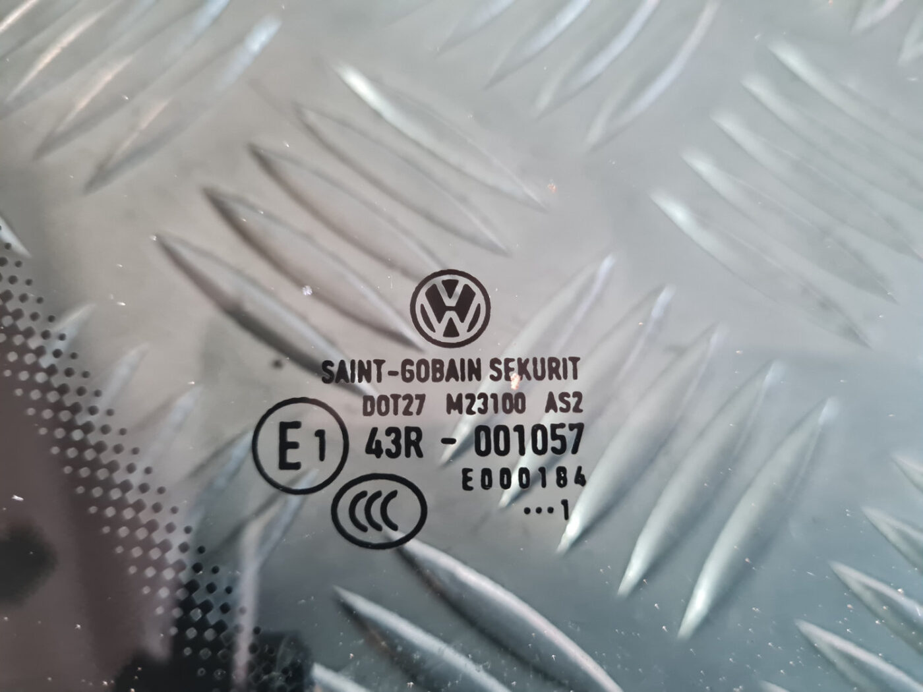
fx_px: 693
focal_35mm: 26
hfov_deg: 67.3
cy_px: 346
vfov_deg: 53.1
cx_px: 462
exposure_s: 1/50
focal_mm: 5.4
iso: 640
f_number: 1.8
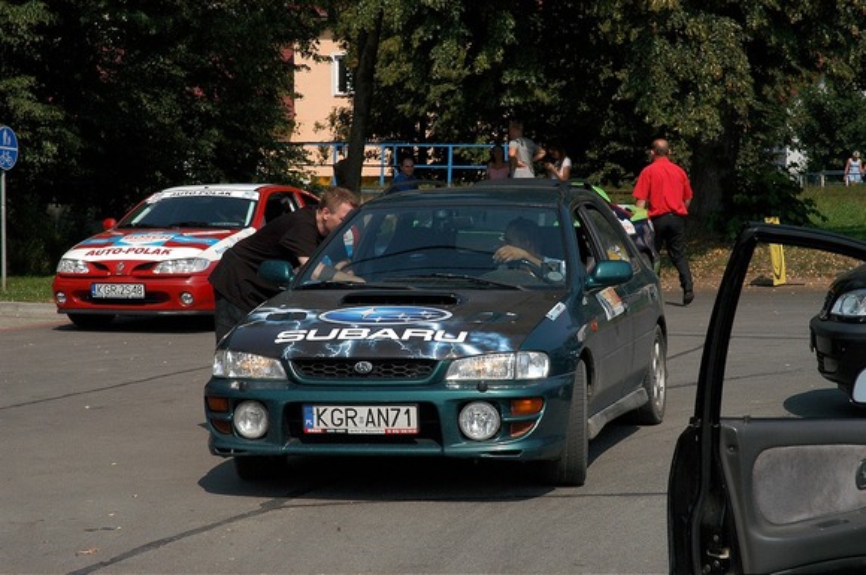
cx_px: 433
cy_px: 288
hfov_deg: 21.9
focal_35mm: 93
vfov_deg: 14.7
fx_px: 2234
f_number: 11
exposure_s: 1/500
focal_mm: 62
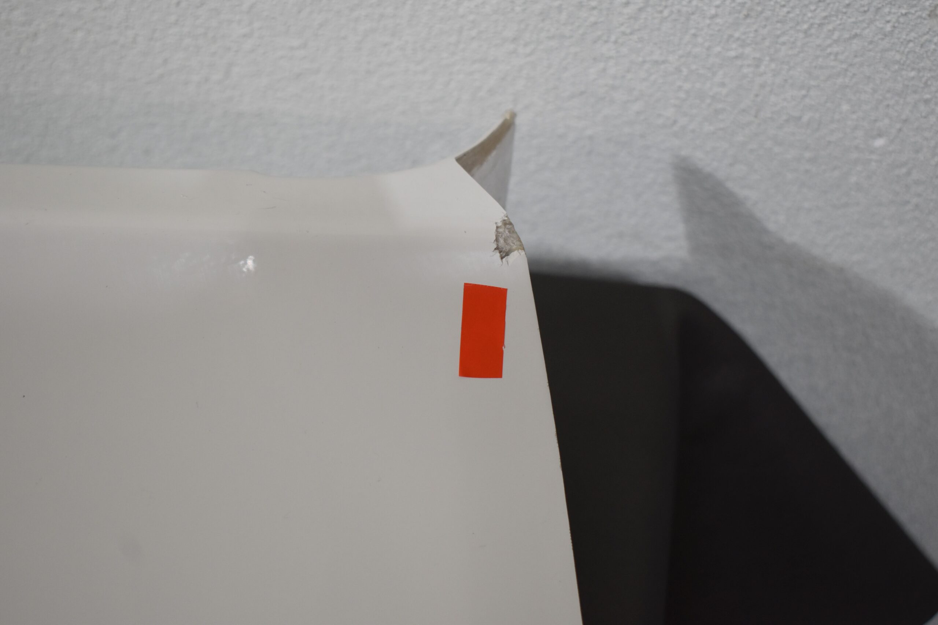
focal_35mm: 54
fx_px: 1407
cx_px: 469
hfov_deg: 36.9
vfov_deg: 25.1
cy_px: 312
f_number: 4.8
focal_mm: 36
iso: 800
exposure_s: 1/200
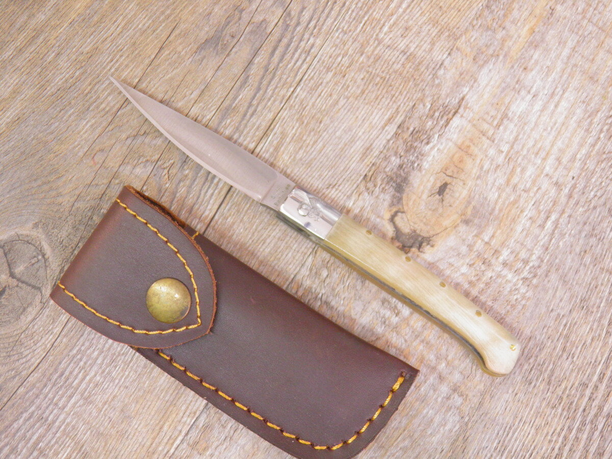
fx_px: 972
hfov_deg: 34.9
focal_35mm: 55
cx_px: 306
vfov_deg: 26.6
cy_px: 230
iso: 200
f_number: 3.6
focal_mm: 10
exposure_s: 1/8
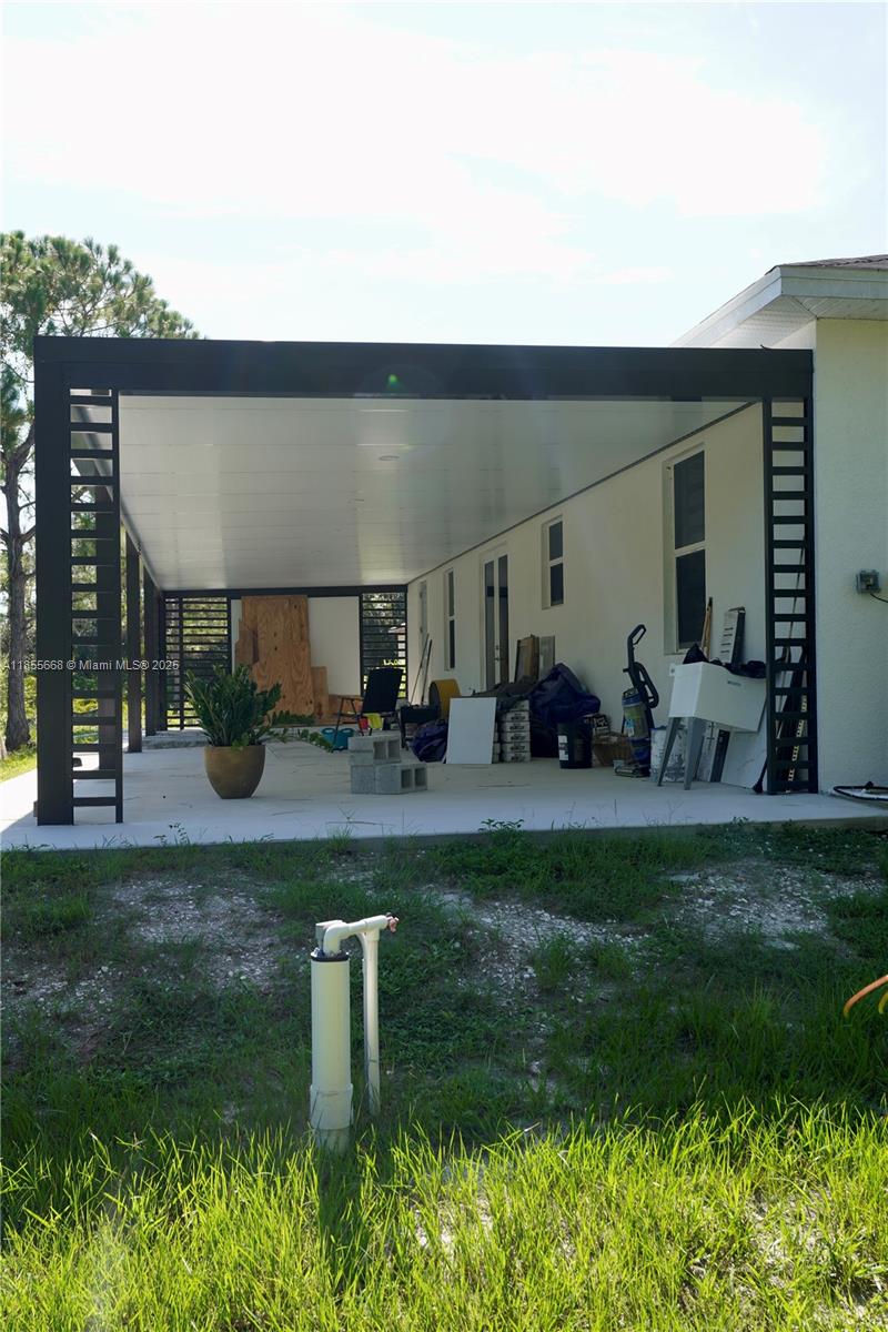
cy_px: 666
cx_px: 444
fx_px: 1332
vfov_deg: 53.1
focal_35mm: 36
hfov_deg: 36.9
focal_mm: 24
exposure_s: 1/200
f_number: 5.6
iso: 100
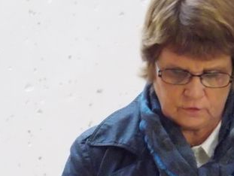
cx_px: 154
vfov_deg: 1.8
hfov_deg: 2.4
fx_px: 5590
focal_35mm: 826
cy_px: 144
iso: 1600
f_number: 5.9
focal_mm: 71.5
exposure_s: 1/40
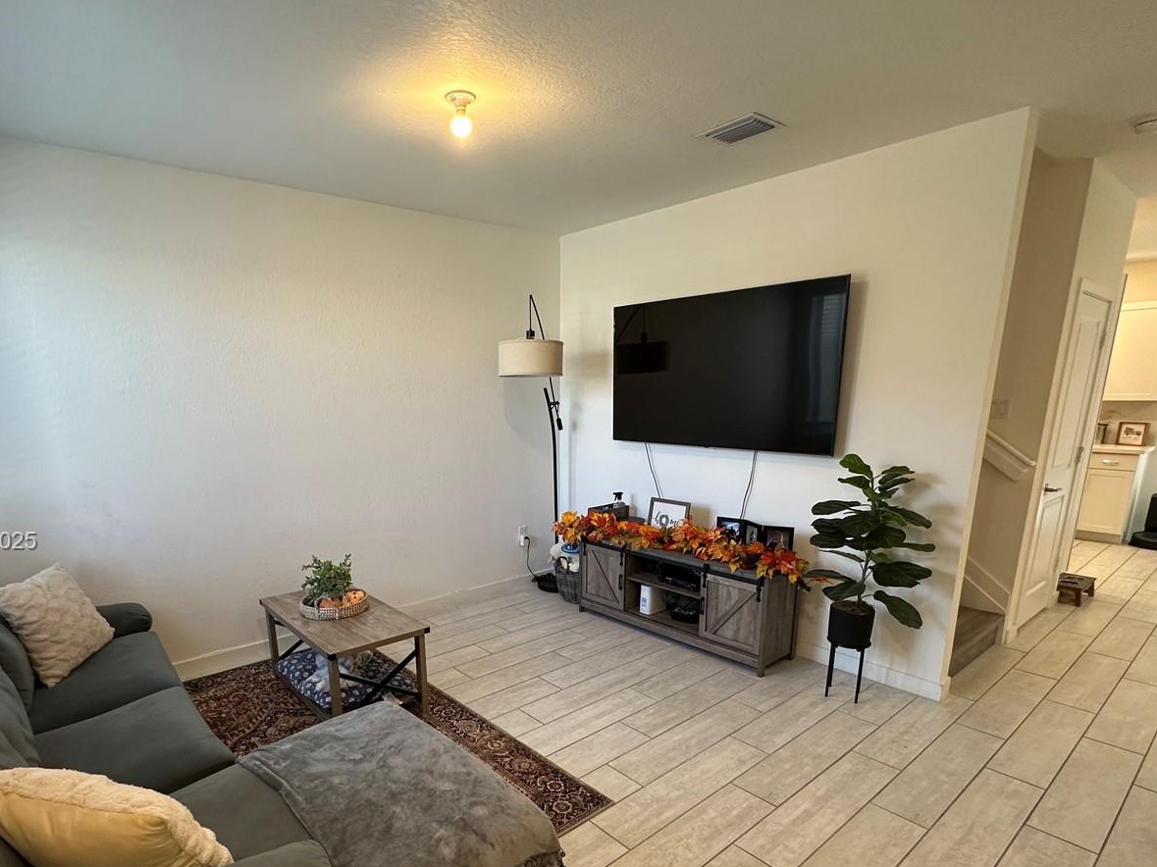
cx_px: 516
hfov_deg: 84.4
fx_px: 635
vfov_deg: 67.6
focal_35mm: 19
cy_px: 542
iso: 160
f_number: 2.2
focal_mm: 2.22
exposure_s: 1/60
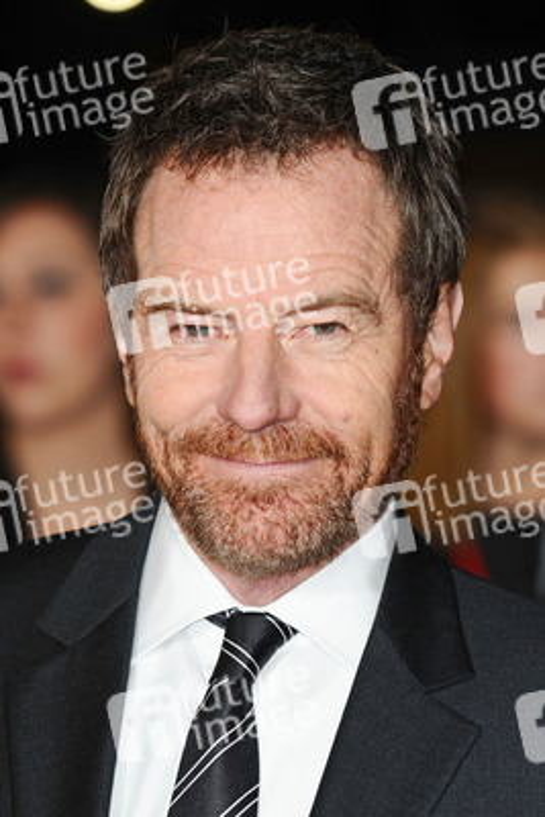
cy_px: 408
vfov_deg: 8.9
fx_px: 5275
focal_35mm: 232
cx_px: 272
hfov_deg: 5.9
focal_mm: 155
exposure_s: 1/160
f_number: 4.5
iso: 320
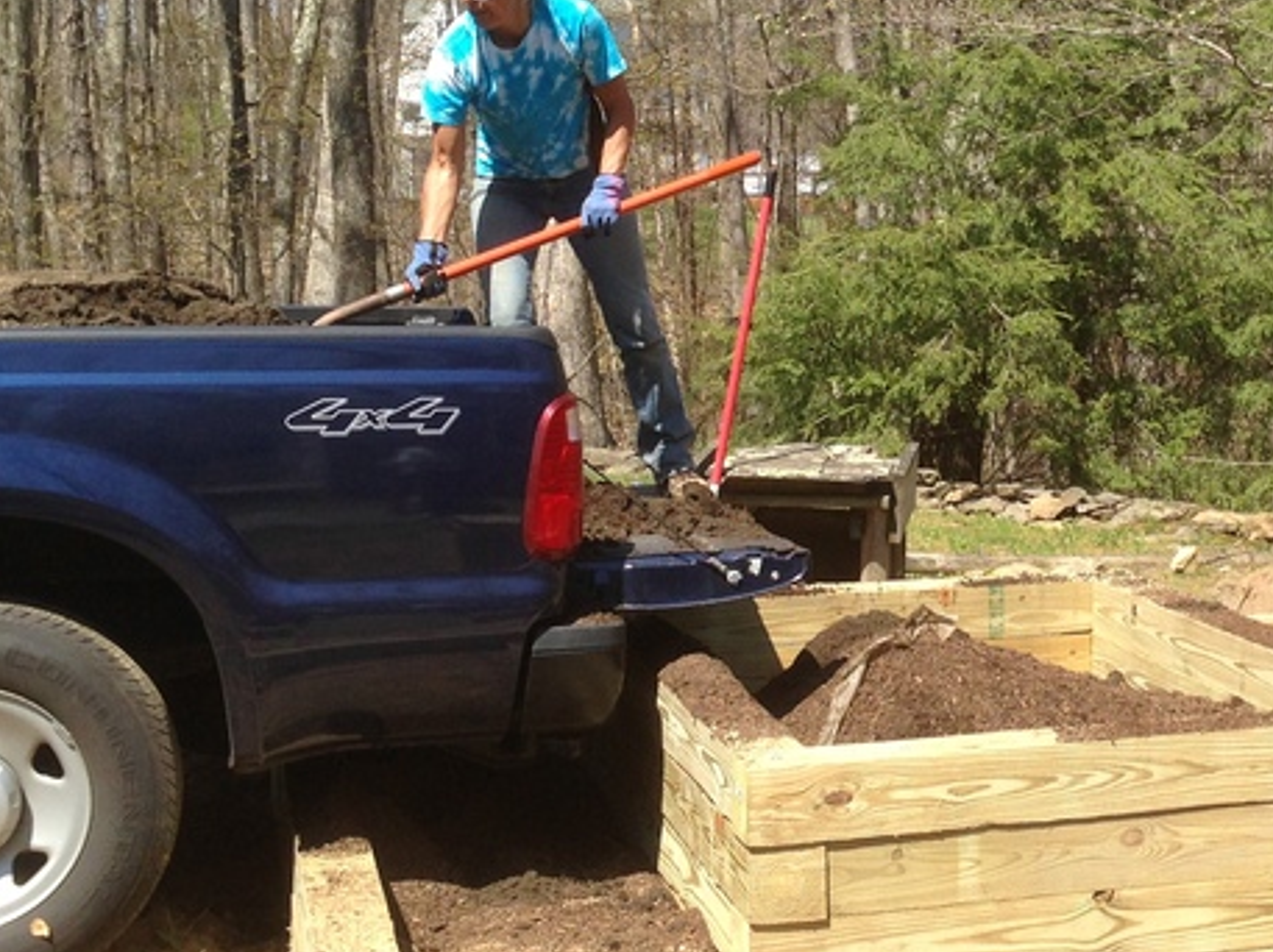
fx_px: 2719
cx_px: 978
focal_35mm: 74
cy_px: 303
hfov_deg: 26.0
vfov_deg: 19.8
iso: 50
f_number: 2.4
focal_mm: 4.13
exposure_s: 1/874
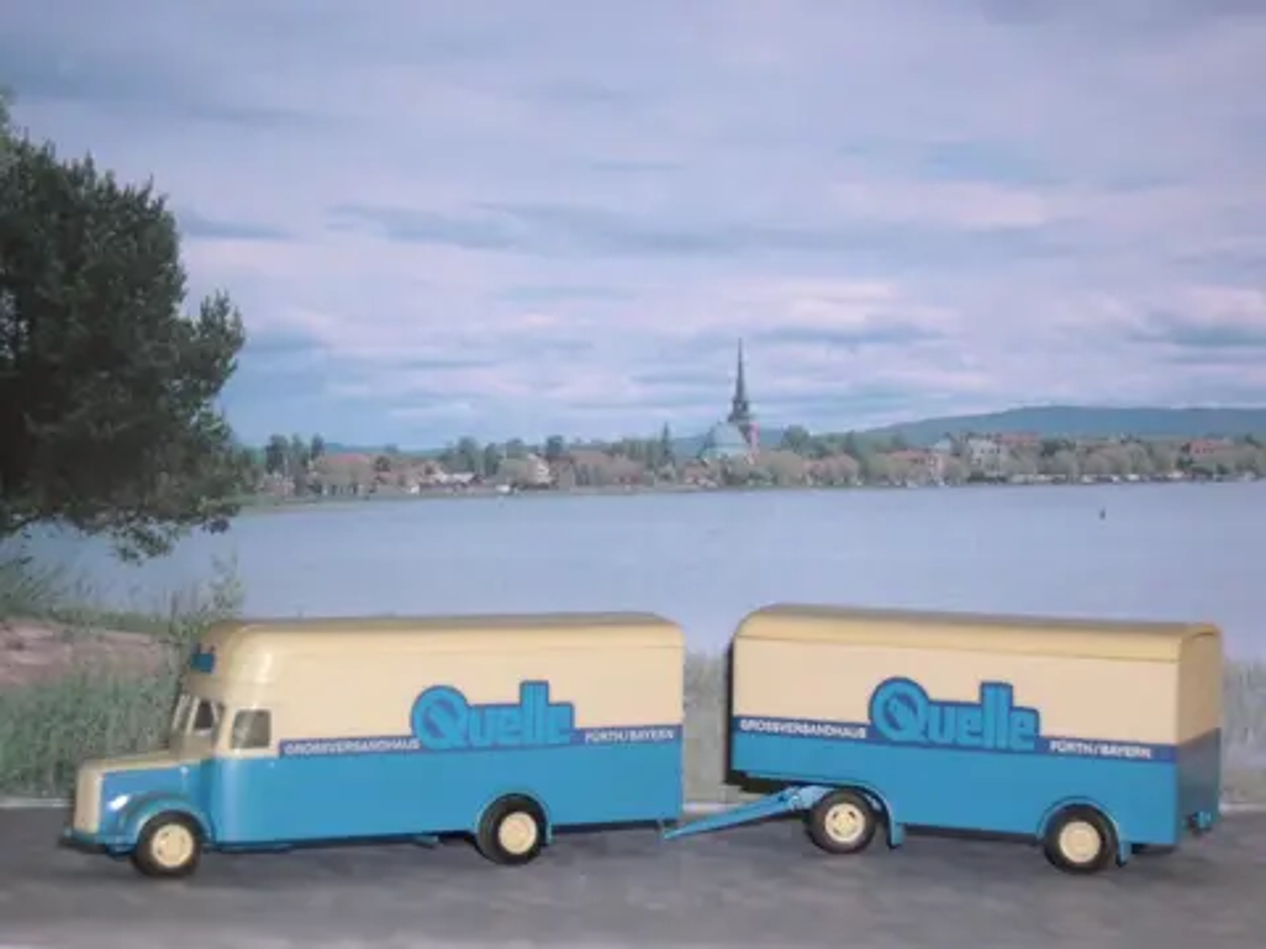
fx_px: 2816
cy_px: 474
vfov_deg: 19.1
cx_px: 633
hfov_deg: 25.3
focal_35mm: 77
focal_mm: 16.3
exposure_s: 1/60
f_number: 4
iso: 100
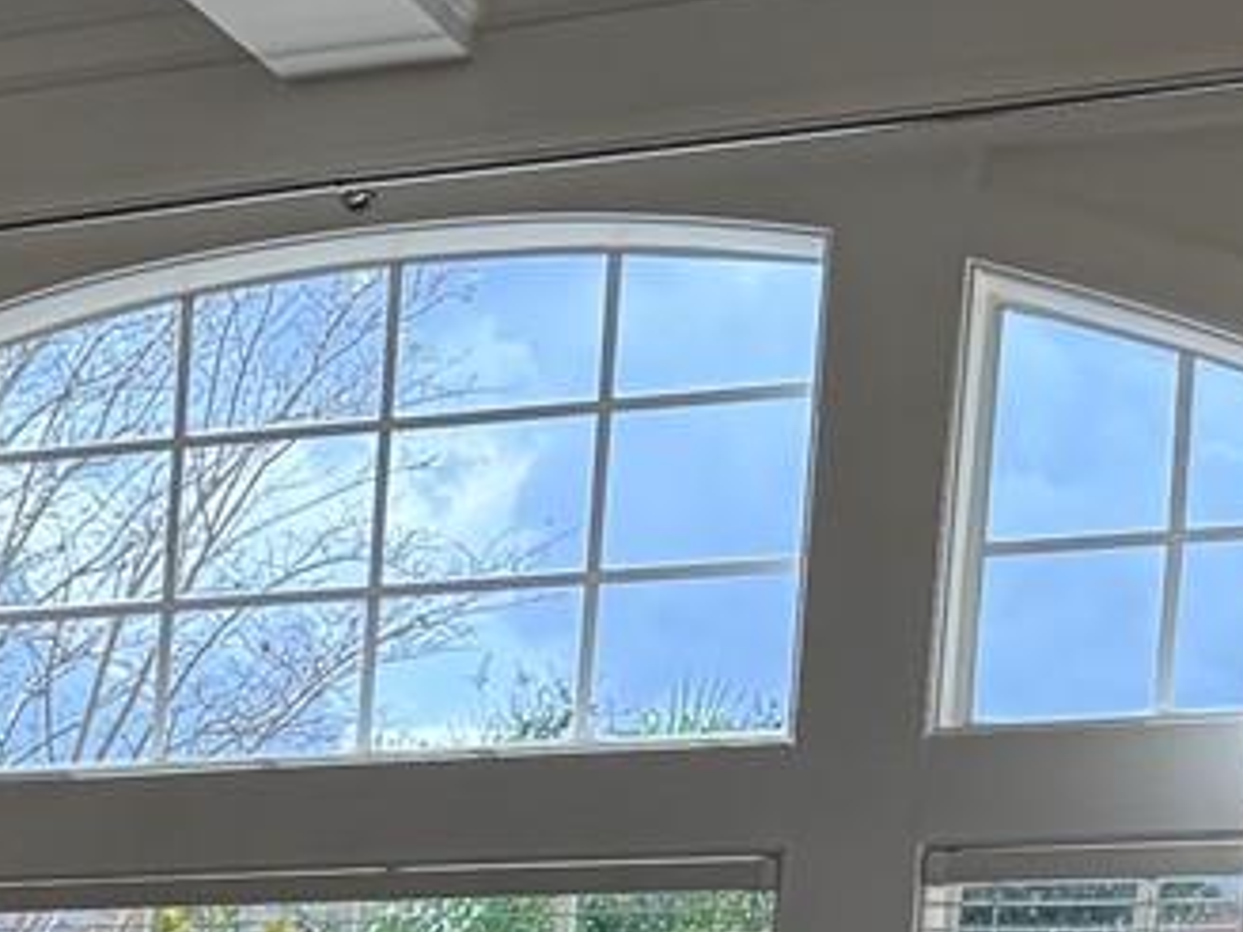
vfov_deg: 11.7
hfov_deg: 14.4
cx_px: -1129
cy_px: 1709
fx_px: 4201
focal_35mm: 117
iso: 100
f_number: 1.78
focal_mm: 6.76
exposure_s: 1/840
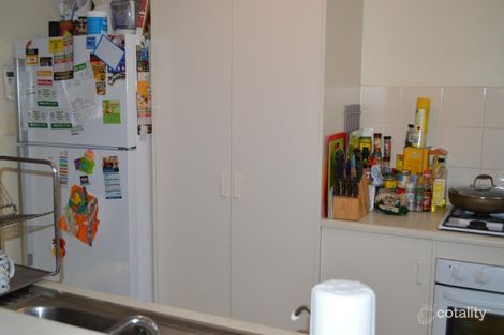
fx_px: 546
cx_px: 252
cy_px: 168
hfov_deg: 49.6
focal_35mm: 39
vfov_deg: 34.2
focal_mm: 26
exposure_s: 1/60
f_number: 4.2
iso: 560
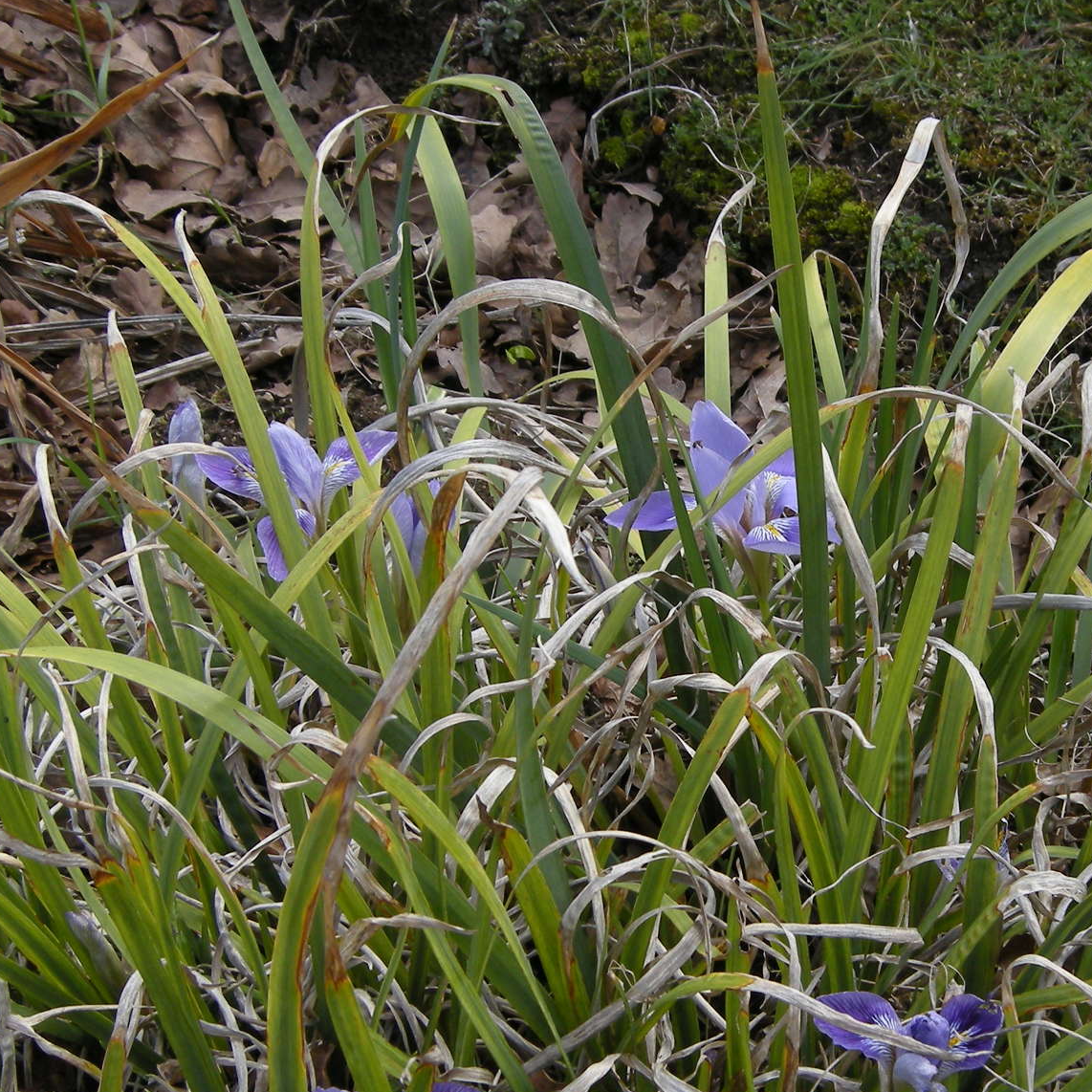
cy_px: 850
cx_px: 646
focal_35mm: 65
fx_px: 2320
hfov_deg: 26.4
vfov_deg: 26.1
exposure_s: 1/115
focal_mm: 7.5
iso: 64
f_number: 4.3
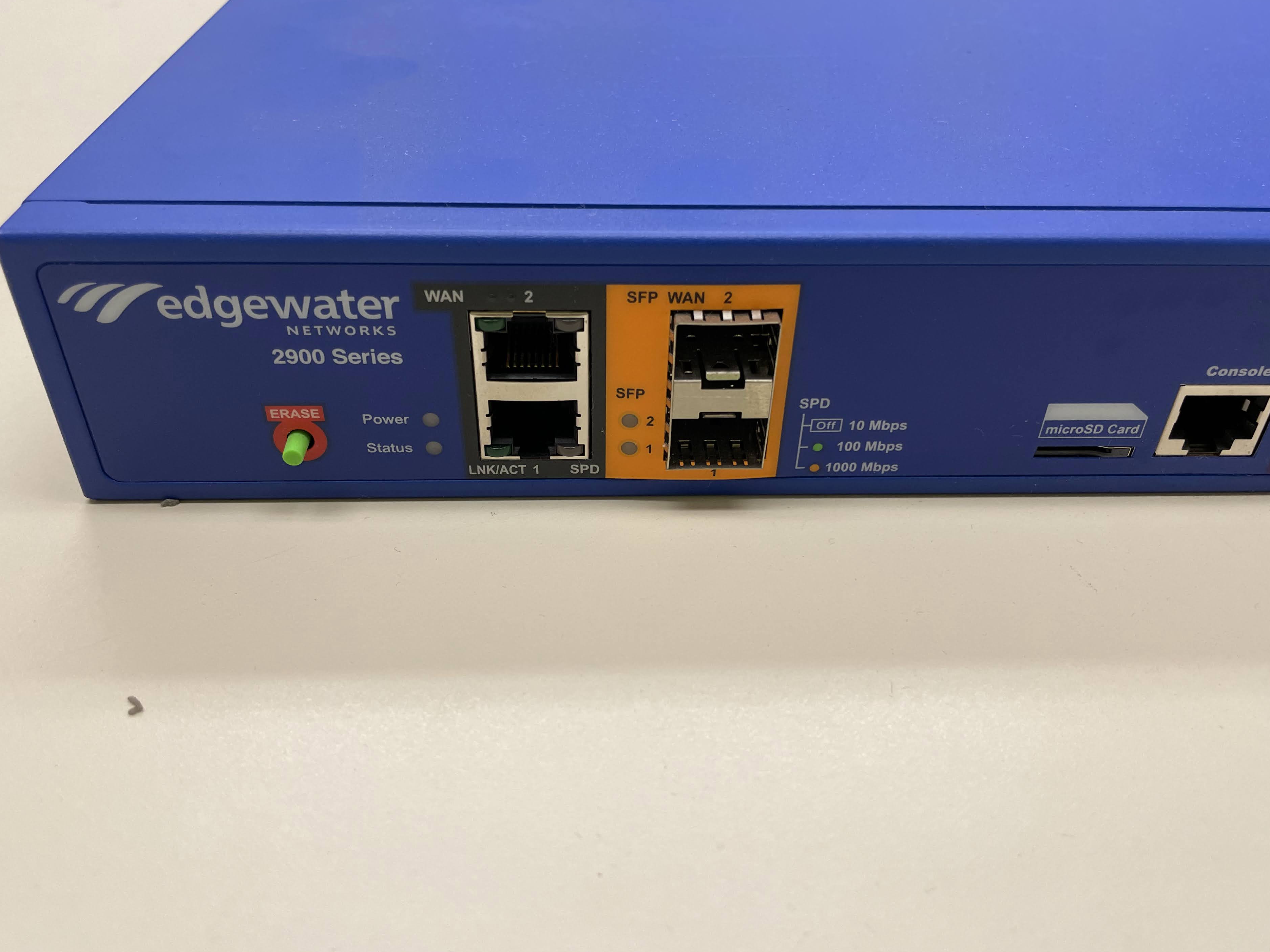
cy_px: 460
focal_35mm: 28
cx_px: 629
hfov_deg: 63.4
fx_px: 1027
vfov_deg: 49.7
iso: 100
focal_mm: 4.2
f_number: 1.6
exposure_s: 1/120
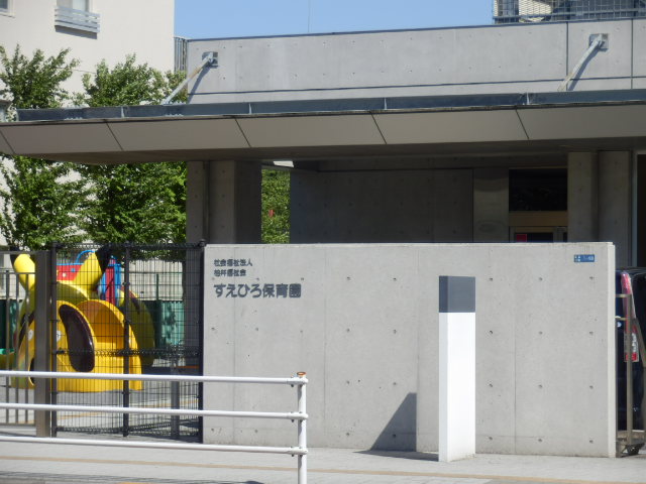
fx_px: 2837
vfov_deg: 9.8
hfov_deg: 13.0
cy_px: 242
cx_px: 323
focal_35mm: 152
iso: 80
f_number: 5.9
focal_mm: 26.9
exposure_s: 1/400
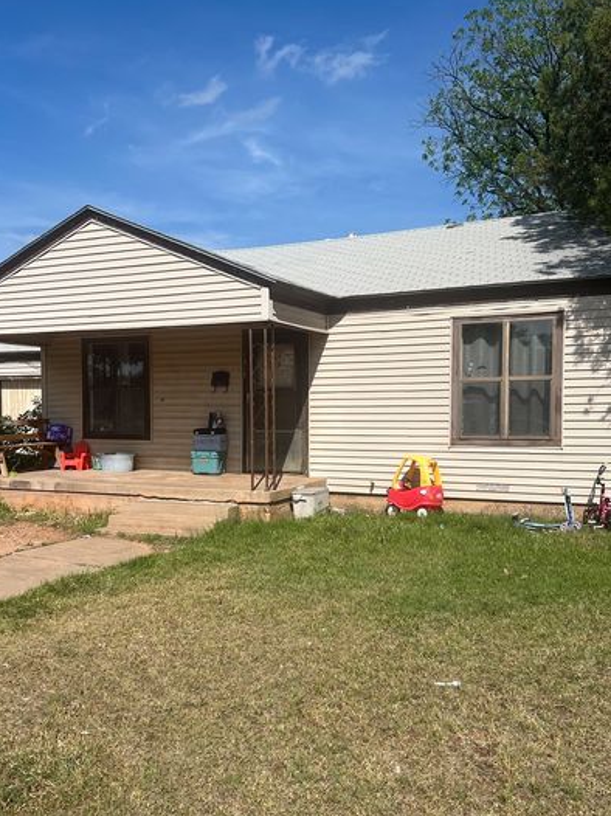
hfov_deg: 42.9
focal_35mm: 33
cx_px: 281
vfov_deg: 55.3
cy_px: 449
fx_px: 777
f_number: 1.5
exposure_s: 1/6579
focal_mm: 5.7
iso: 50
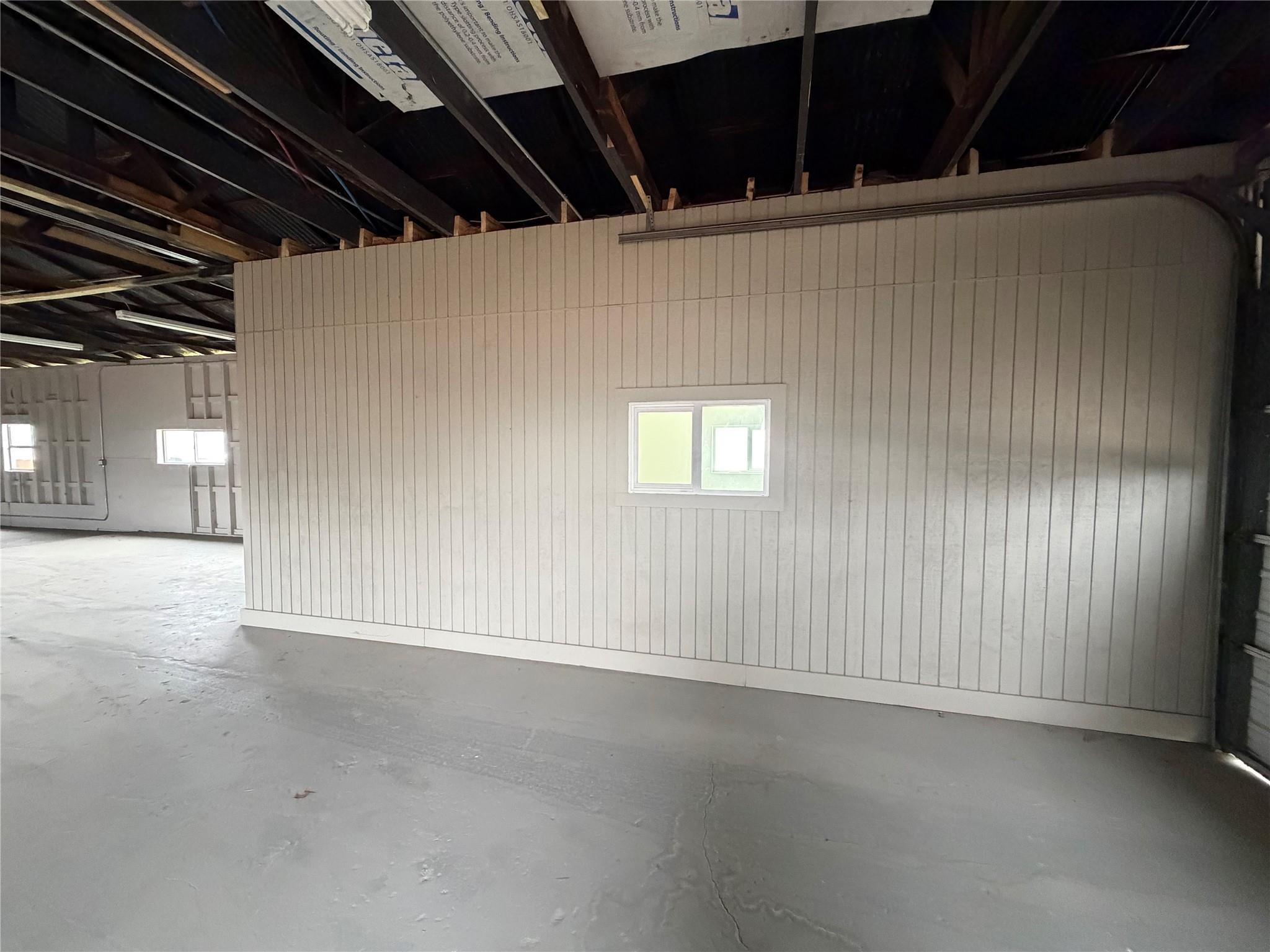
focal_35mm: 14
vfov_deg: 85.7
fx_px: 514
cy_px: 476
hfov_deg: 102.1
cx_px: 635
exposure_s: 1/60
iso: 800
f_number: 2.2
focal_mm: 2.22
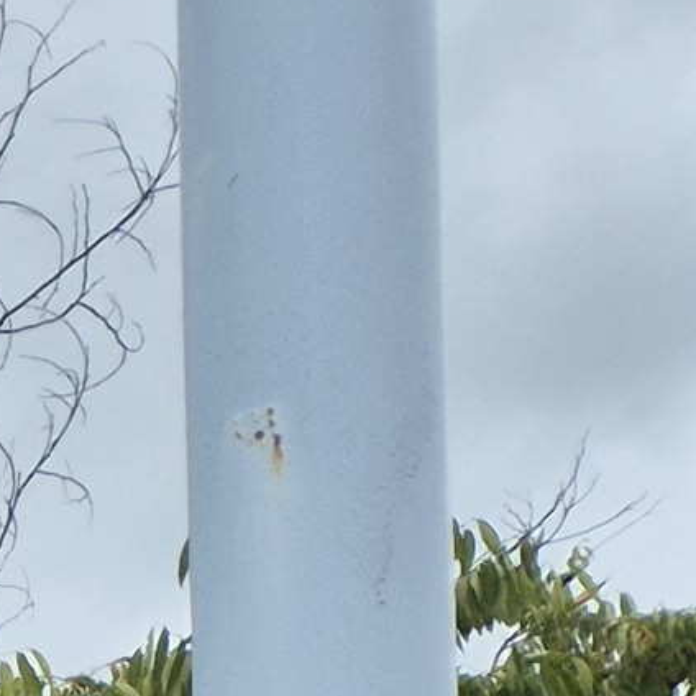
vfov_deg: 7.5
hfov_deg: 6.4
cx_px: -2520
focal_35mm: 192
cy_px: 2383
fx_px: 4368
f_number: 1.8
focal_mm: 5.4
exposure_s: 1/772
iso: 25
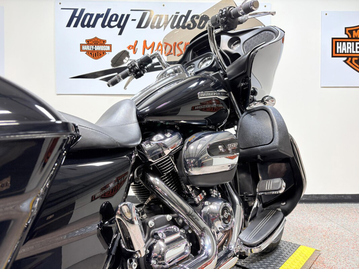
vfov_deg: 53.1
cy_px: 134
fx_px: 270
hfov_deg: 67.3
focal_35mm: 26
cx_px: 180
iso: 64
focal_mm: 5.96
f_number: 1.6
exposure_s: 1/120
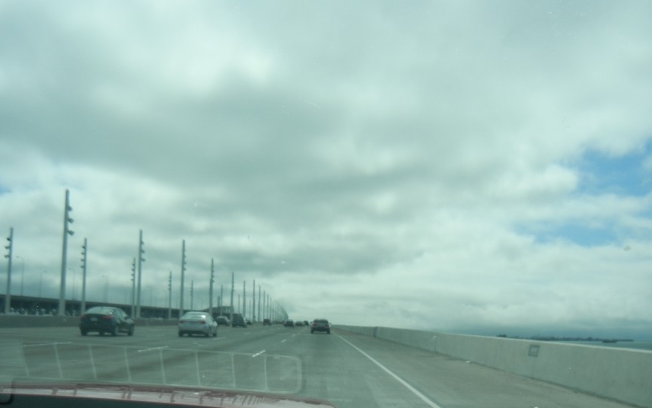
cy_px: 279
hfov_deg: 51.5
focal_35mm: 38
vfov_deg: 33.2
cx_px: 301
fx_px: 675
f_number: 7
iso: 160
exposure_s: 1/833
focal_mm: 5.4
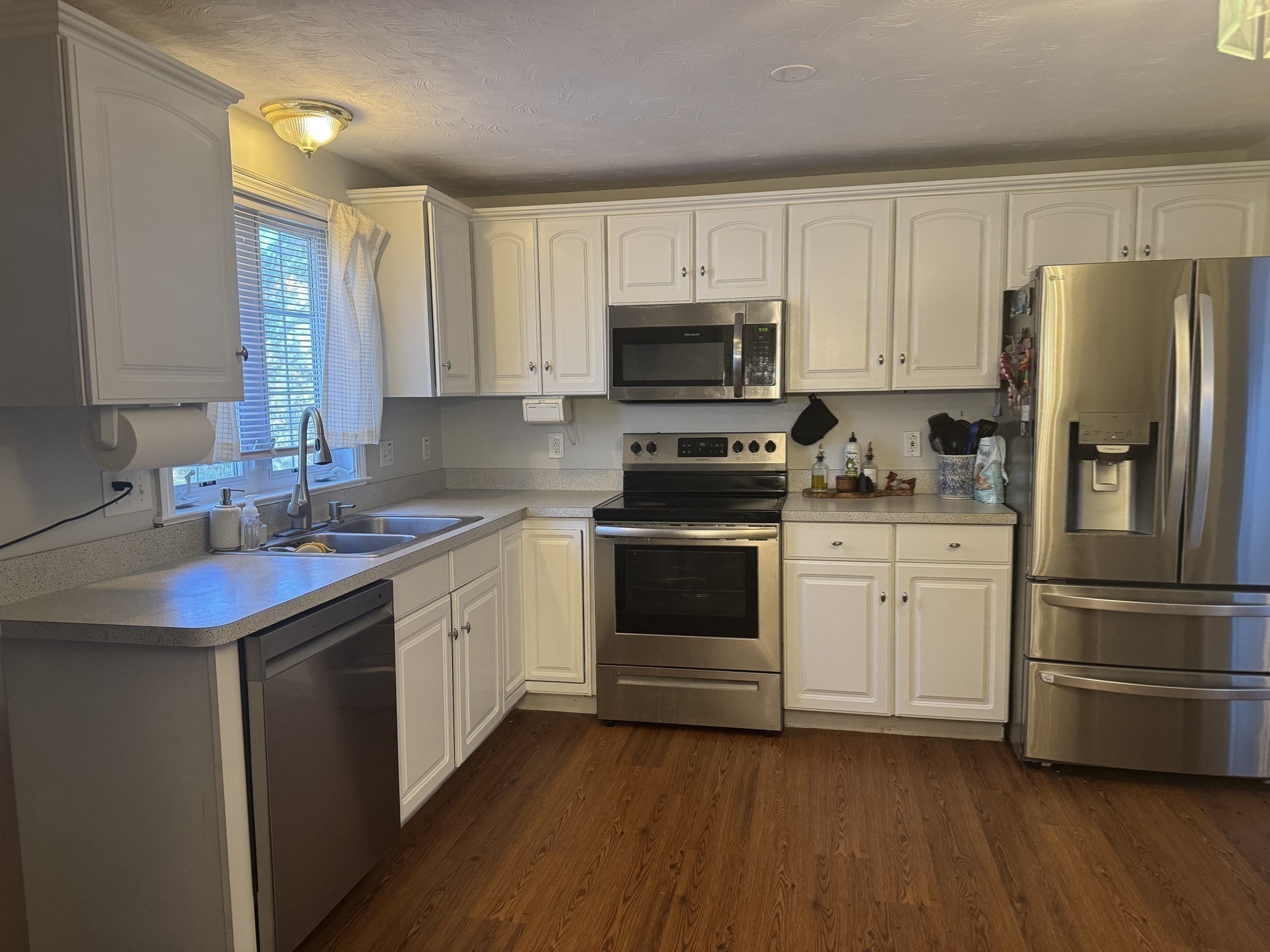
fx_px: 881
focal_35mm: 24
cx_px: 635
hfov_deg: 71.6
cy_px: 476
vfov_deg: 56.8
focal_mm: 6.76
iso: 250
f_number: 1.78
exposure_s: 1/60
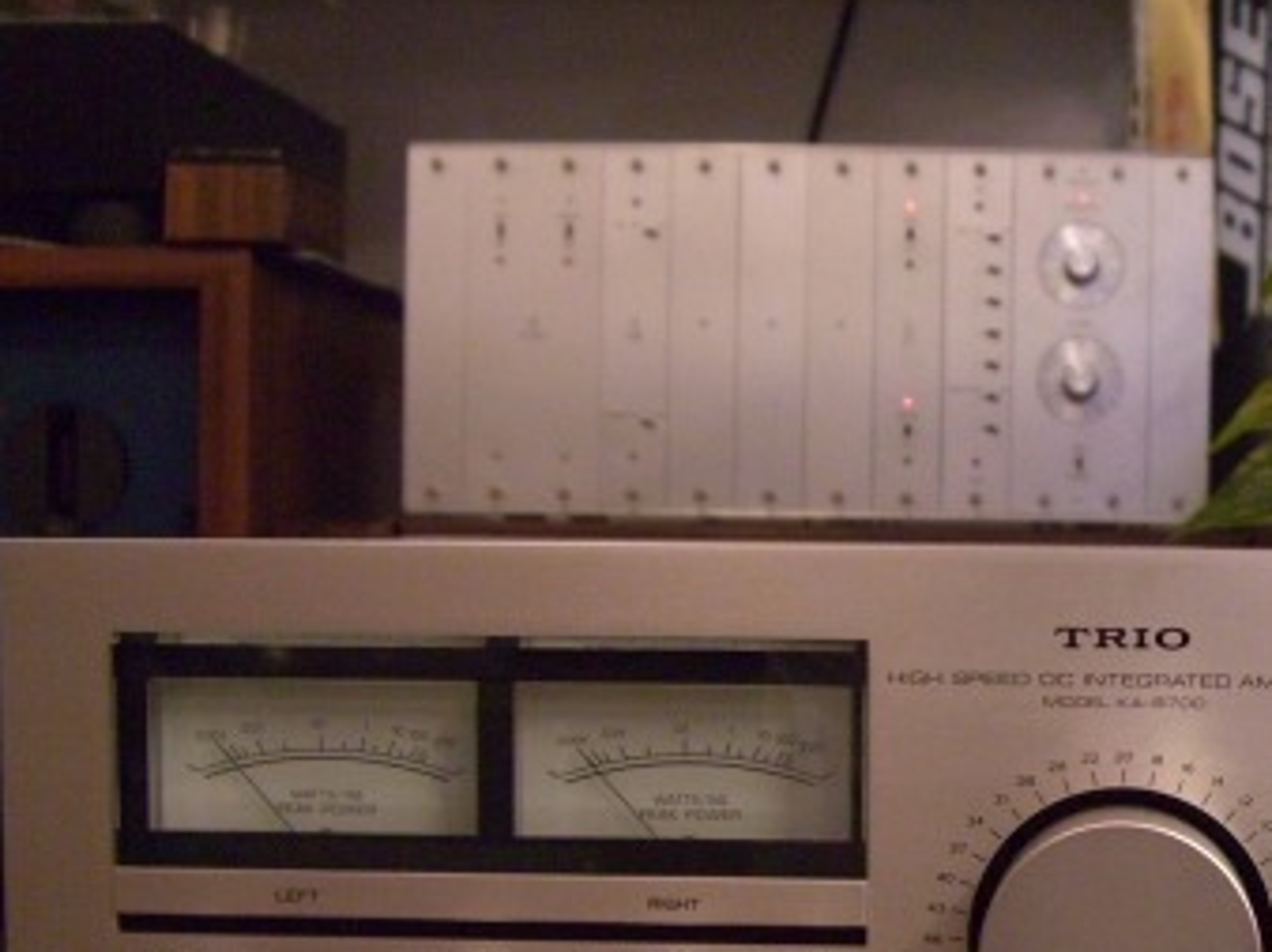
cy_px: 760
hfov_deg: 26.2
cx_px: 1144
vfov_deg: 20.2
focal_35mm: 72
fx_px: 2644
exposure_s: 1/30
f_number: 2.8
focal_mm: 7.9
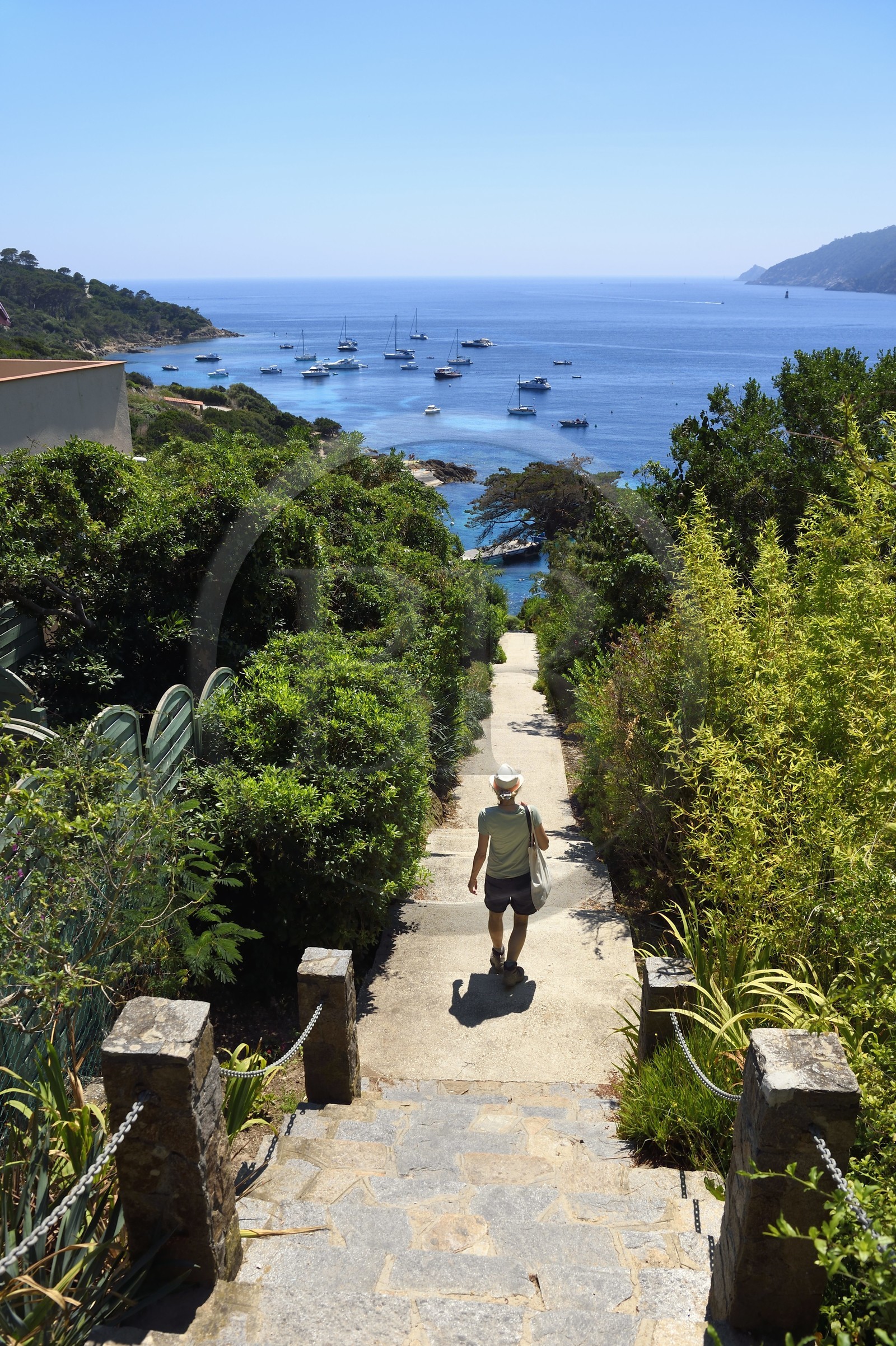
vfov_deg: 63.7
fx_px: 1084
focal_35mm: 29
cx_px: 448
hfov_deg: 44.9
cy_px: 673
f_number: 9
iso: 200
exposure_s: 1/800
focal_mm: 29
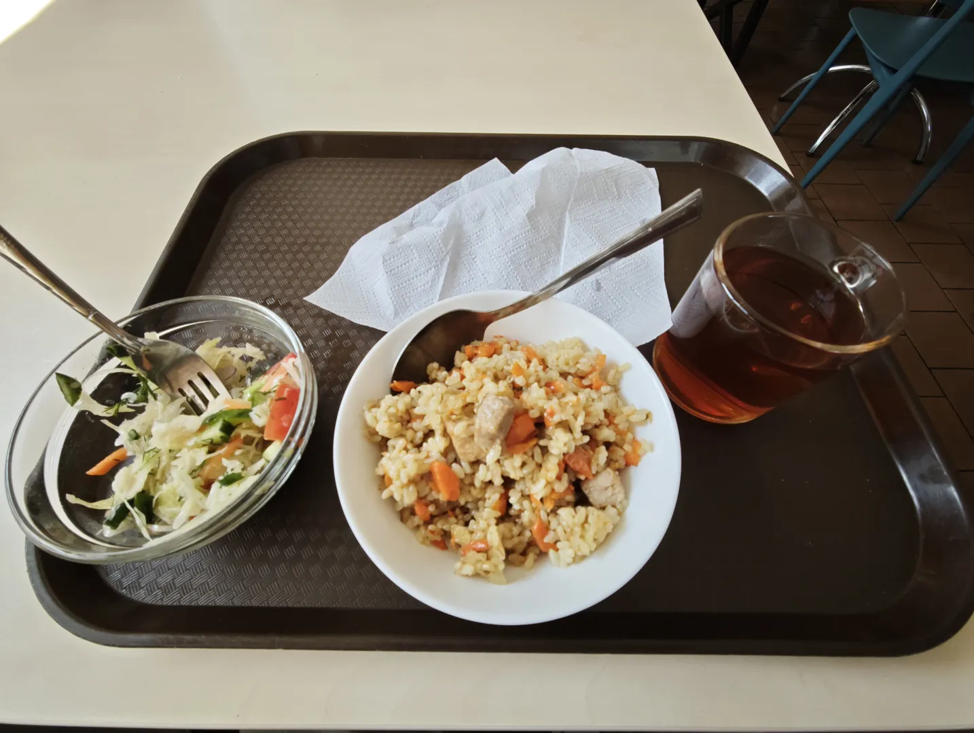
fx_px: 395
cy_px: 366
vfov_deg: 85.8
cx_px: 487
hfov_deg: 102.0
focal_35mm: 14
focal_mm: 2.16
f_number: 2.2
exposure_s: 1/100
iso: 125
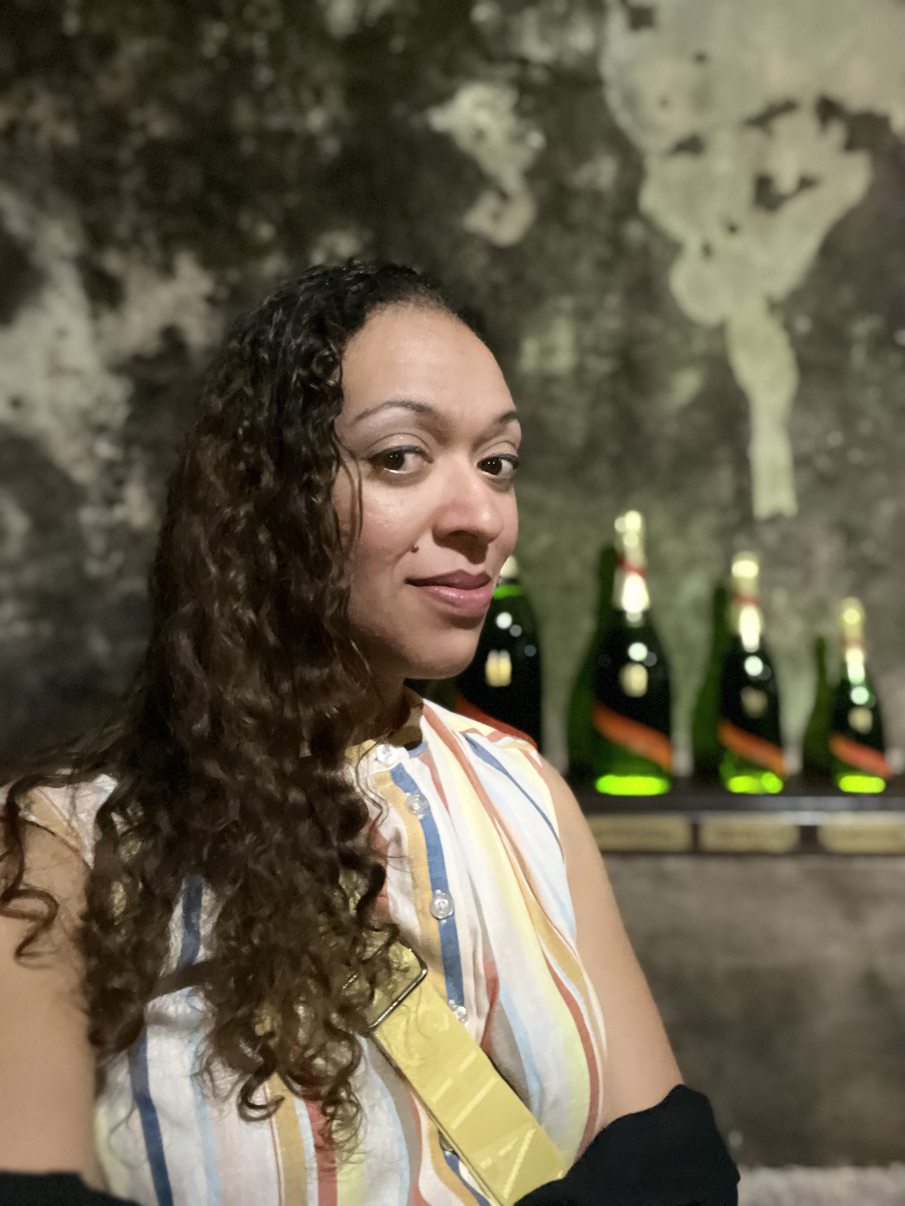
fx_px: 1046
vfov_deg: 60.0
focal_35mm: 30
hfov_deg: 46.8
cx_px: 452
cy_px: 603
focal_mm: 2.71
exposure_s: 1/14
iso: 1000
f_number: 2.2
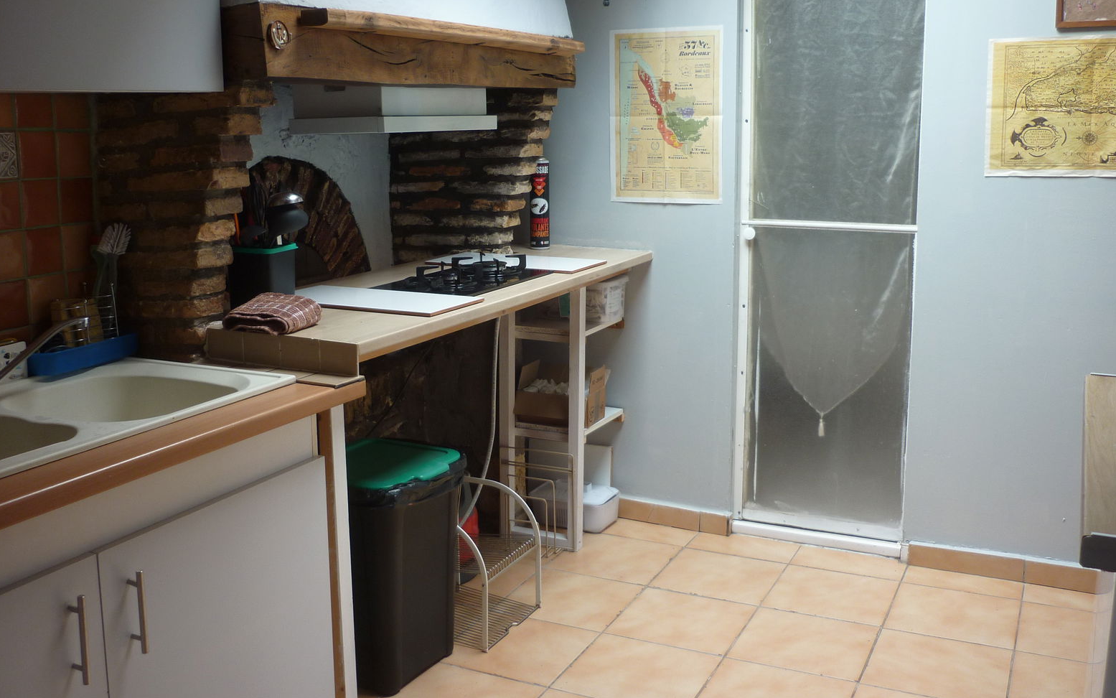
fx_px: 1095
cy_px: 315
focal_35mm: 36
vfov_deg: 35.3
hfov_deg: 54.0
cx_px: 545
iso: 80
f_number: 2.8
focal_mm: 5.5
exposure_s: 1/30
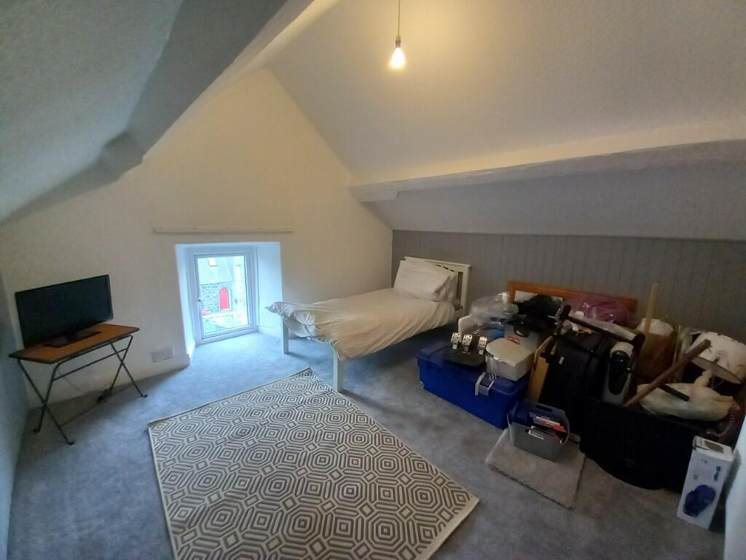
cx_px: 373
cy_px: 280
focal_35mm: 13
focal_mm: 1.13
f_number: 2.2
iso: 250
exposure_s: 1/25
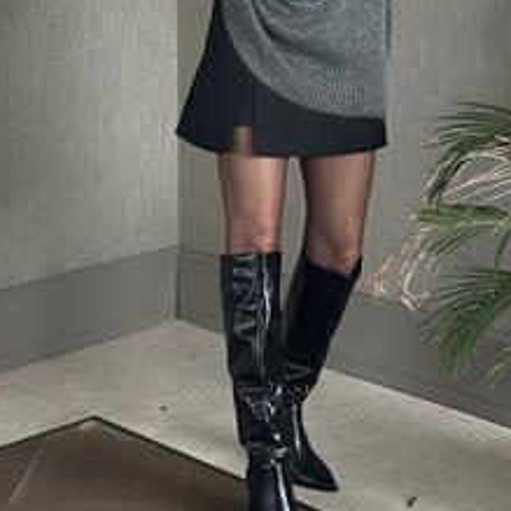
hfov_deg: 17.7
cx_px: 303
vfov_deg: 17.5
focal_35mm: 98
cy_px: 79
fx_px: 1637
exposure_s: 1/40
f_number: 1.78
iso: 640
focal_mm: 6.86
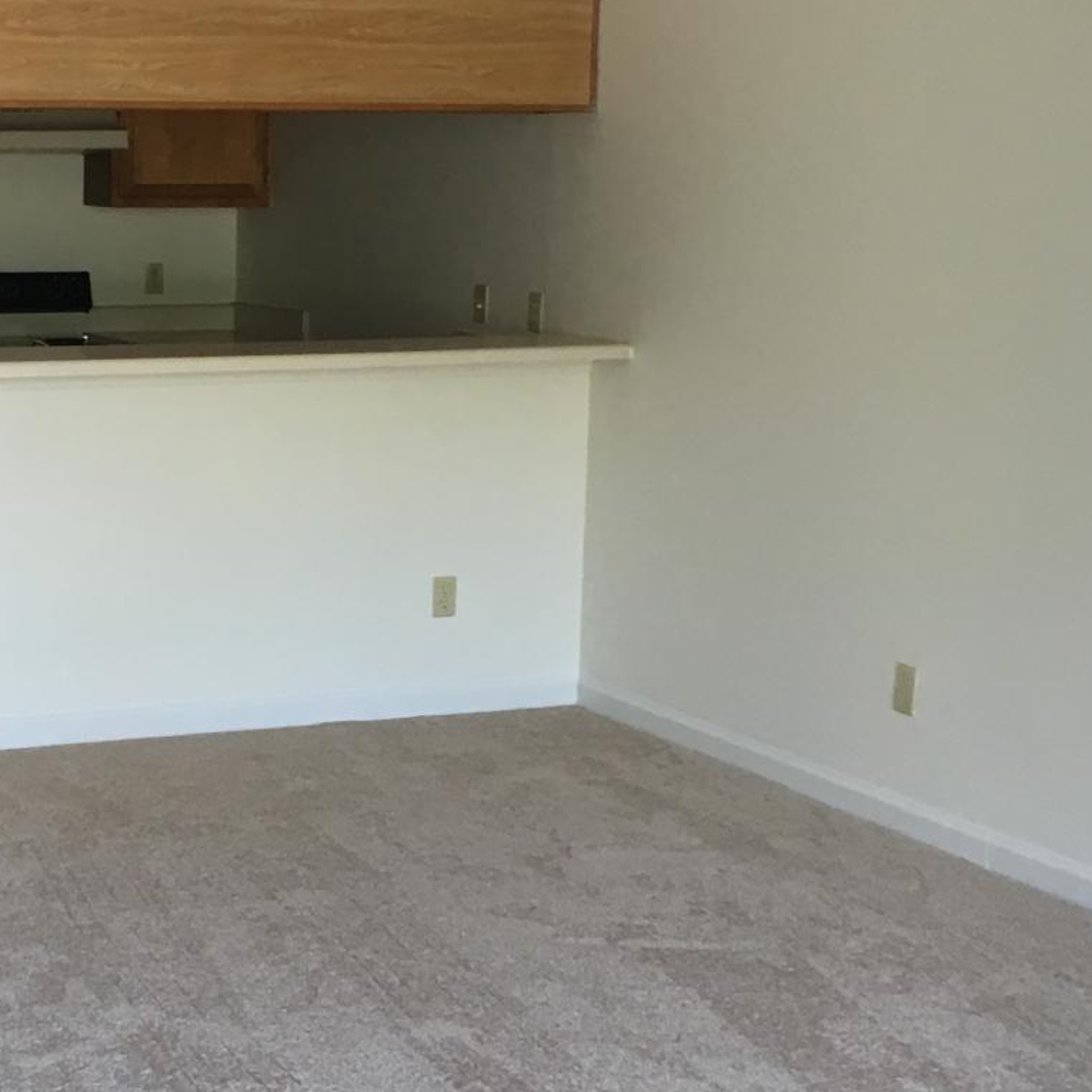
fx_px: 2391
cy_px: 561
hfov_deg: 25.0
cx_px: 124
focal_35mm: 67
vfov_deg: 25.7
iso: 64
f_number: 2.2
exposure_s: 1/30
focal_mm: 4.15
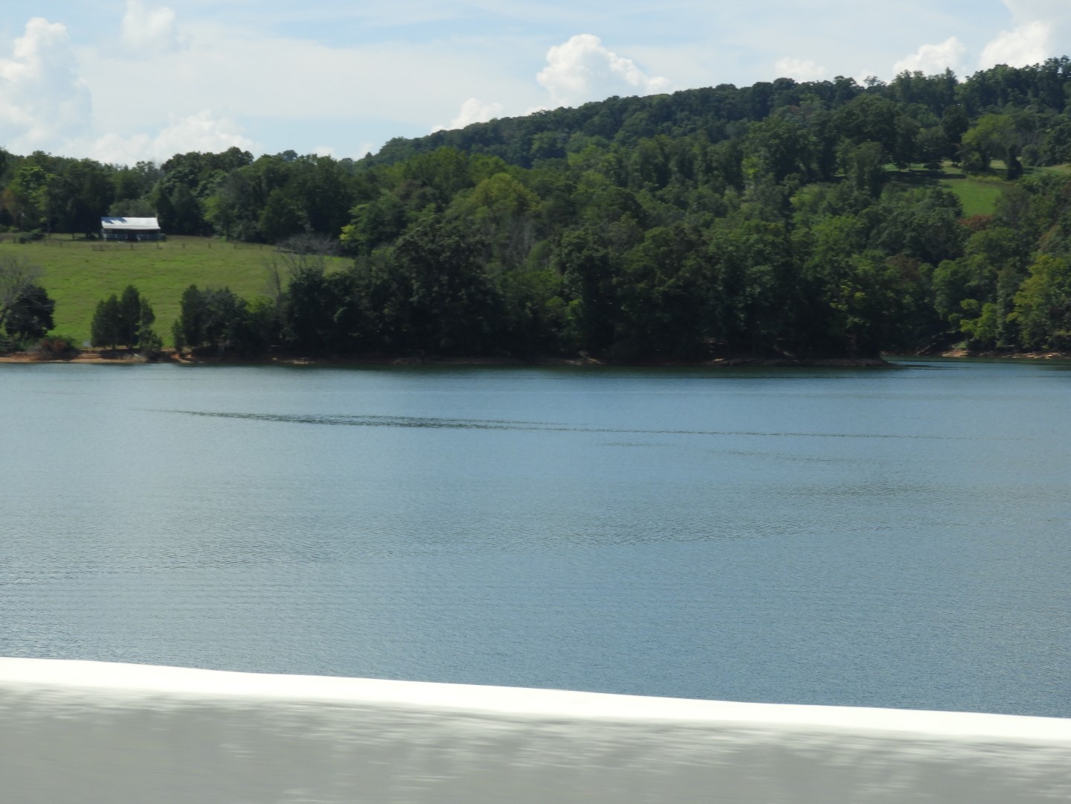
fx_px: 3558
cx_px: 536
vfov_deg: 12.9
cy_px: 402
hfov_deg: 17.1
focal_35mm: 115
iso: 100
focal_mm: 20.6
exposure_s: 1/800
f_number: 5
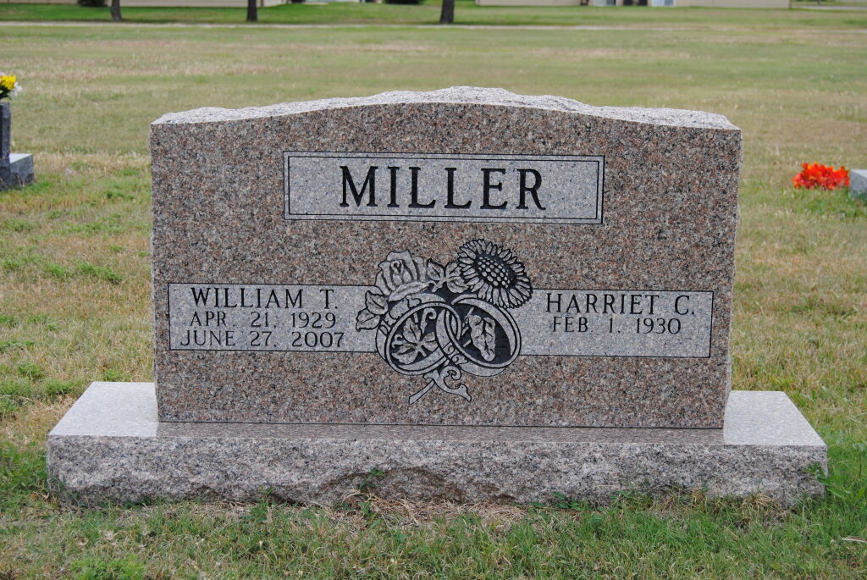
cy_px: 290
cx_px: 434
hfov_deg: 35.0
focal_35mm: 57
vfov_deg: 23.8
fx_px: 1374
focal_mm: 38
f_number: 7.1
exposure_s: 1/200
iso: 100
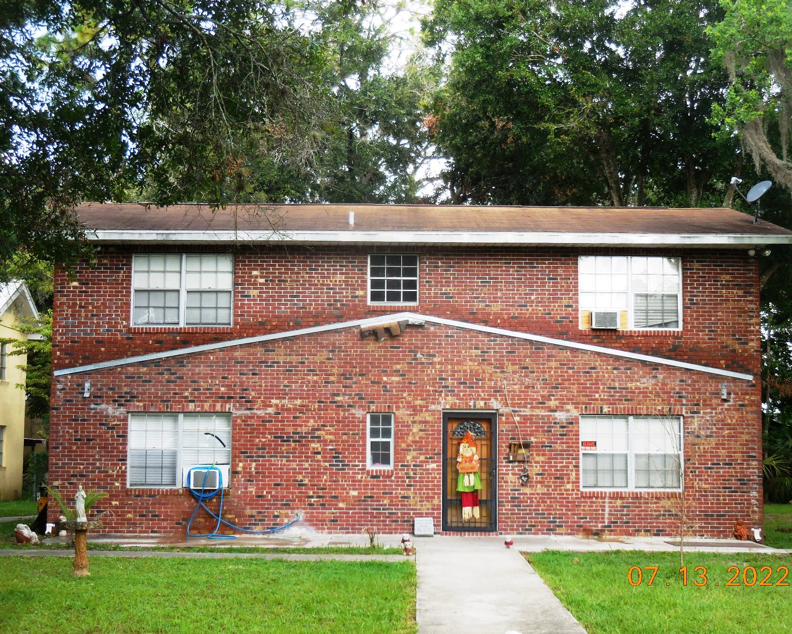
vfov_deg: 27.6
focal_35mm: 55
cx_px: 395
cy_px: 316
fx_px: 1289
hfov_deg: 34.1
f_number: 4.3
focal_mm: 9.4
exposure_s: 1/160
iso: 125
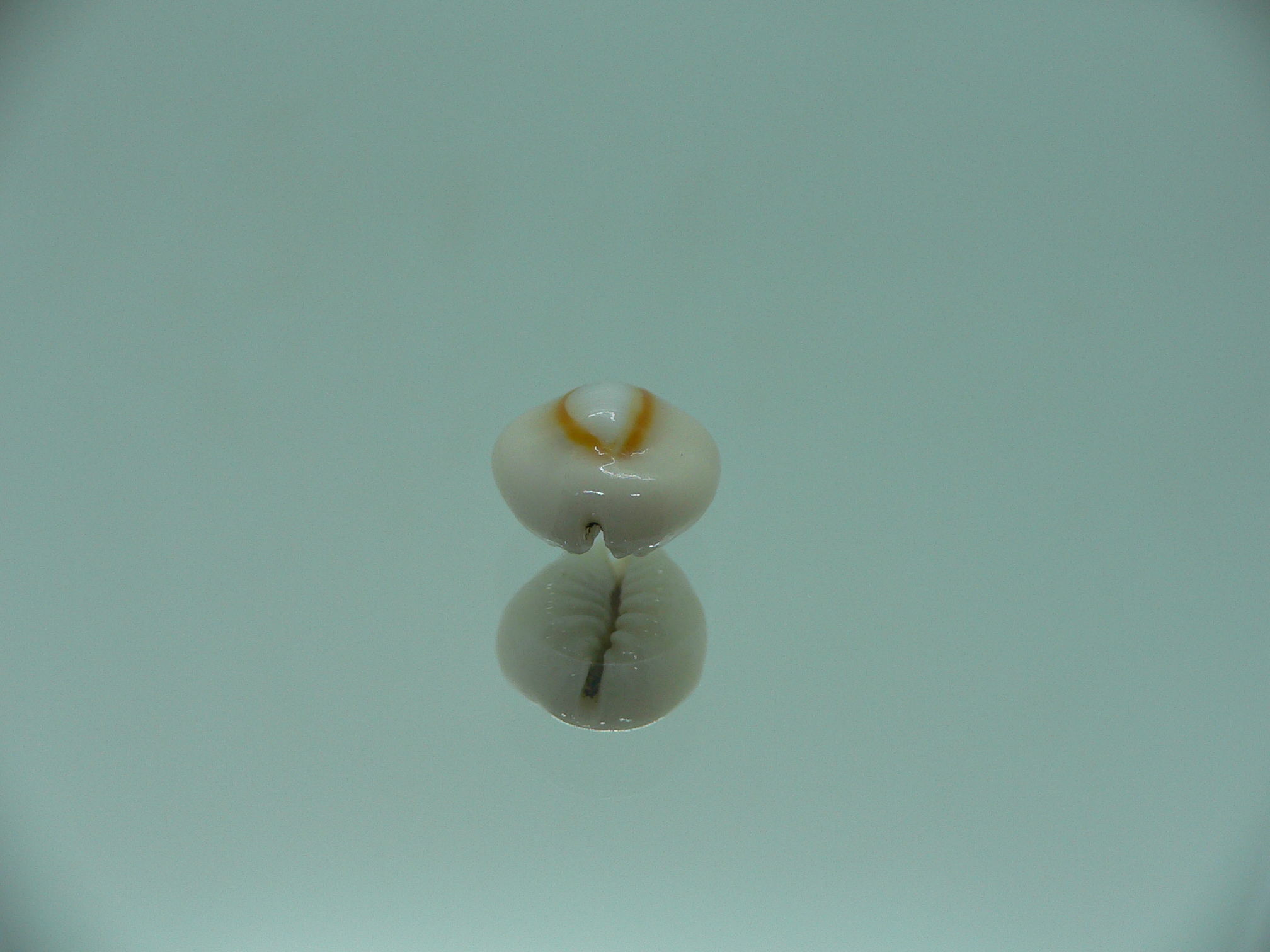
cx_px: 635
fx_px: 1284
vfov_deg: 40.7
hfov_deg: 52.6
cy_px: 476
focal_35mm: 35
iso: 80
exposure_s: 1/80
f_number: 2.8
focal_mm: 4.6
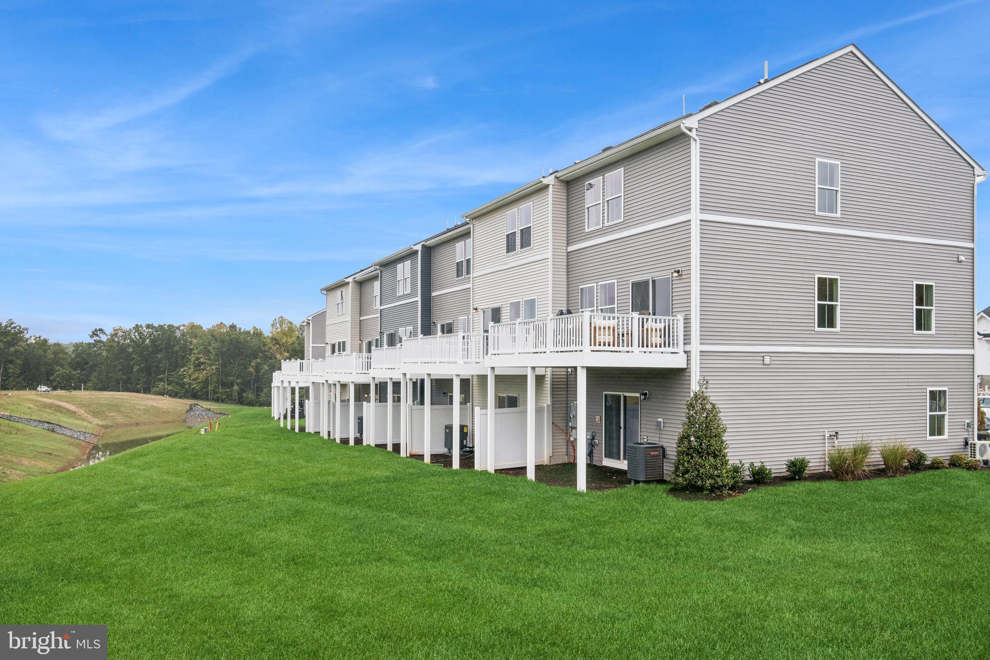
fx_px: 715
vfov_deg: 49.5
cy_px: 330
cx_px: 495
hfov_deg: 69.4
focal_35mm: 26
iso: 400
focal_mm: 17.4
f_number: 10
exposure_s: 1/250
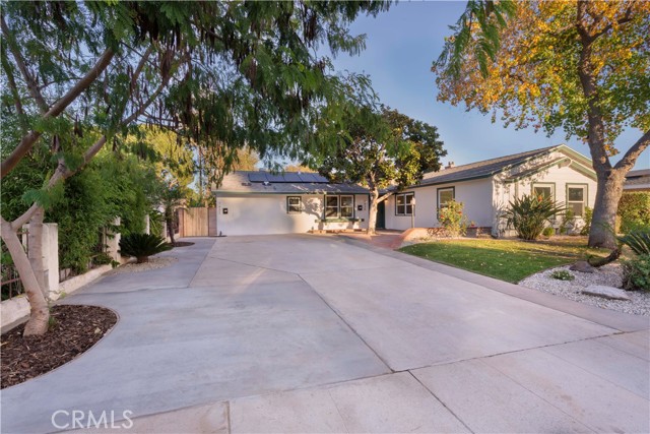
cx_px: 325
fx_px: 307
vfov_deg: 70.5
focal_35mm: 17
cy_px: 217
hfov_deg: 93.3
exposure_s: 1/50
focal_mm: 17
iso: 200
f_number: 16
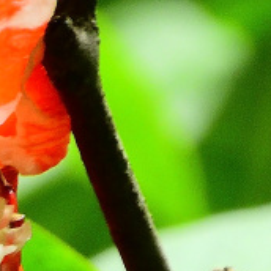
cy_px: 369
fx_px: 54481
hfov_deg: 0.3
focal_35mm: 6151
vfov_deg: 0.3
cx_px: -518
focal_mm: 179.2
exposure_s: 1/30
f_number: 6.3
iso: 100
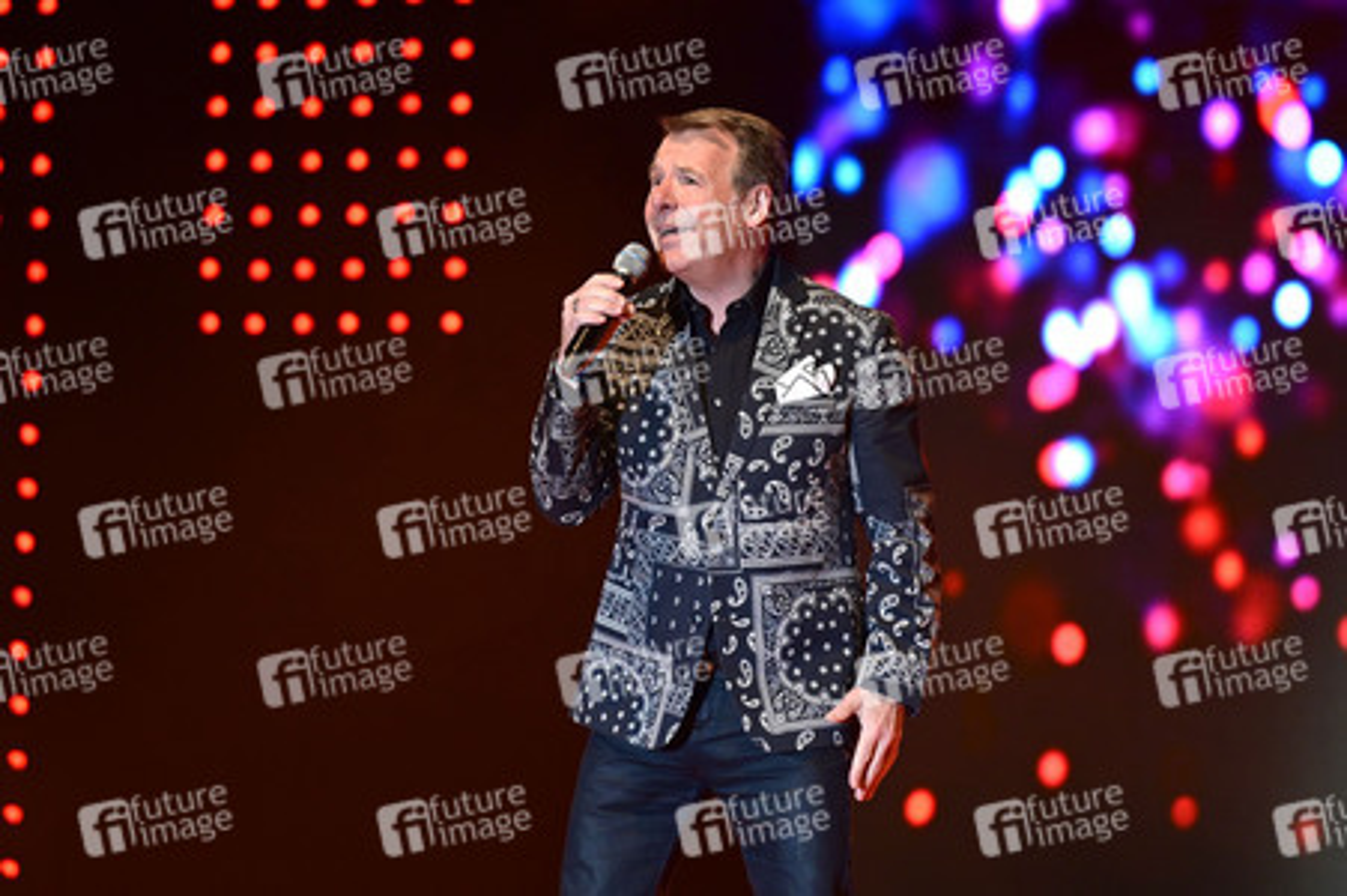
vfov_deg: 6.9
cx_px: 674
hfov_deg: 10.3
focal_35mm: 200
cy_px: 448
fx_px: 7478
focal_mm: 200
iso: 2000
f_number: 3.2
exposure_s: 1/250
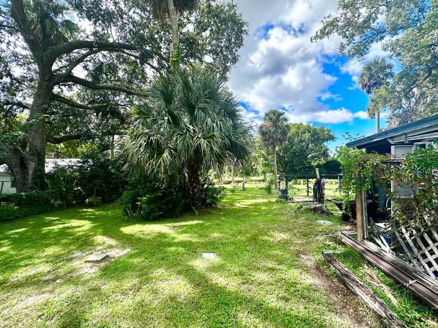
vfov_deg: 81.7
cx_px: 228
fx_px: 190
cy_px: 169
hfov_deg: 98.1
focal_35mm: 15
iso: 40
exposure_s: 1/602
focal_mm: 2.22
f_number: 2.2
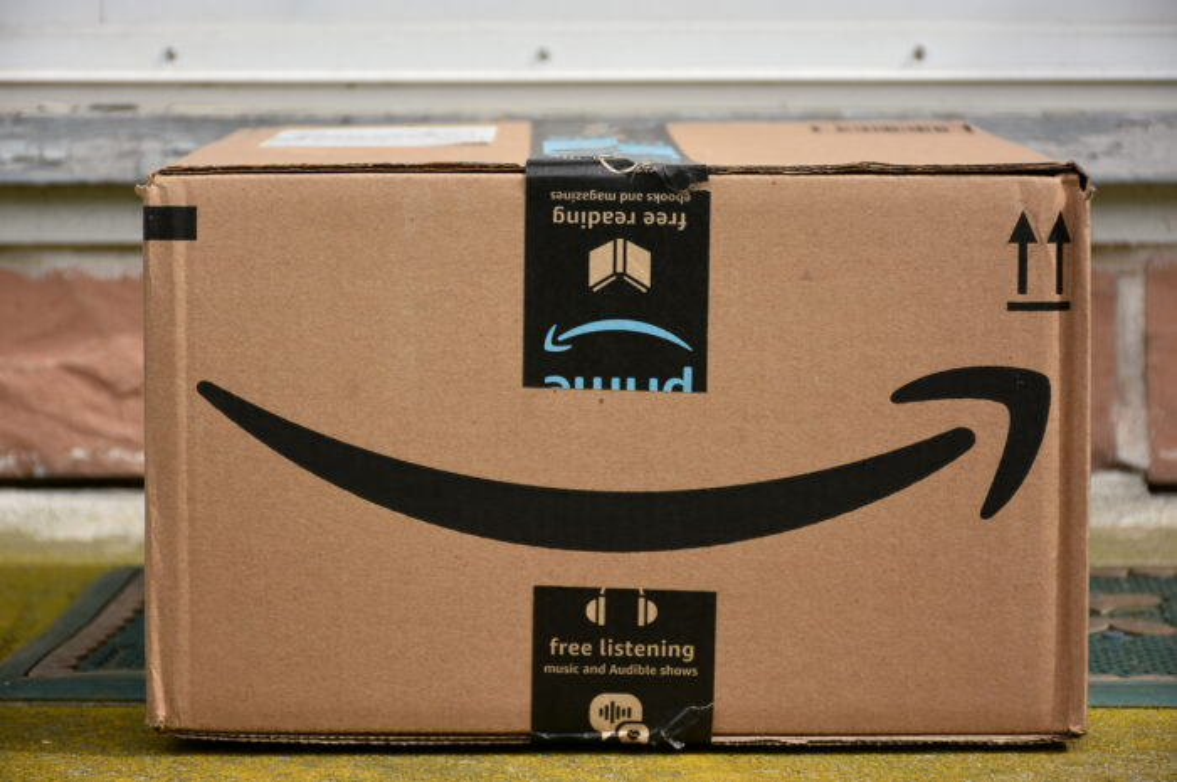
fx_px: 3919
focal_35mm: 120
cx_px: 588
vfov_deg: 11.4
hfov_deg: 17.1
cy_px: 391
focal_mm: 80
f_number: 5.6
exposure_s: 1/250
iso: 100
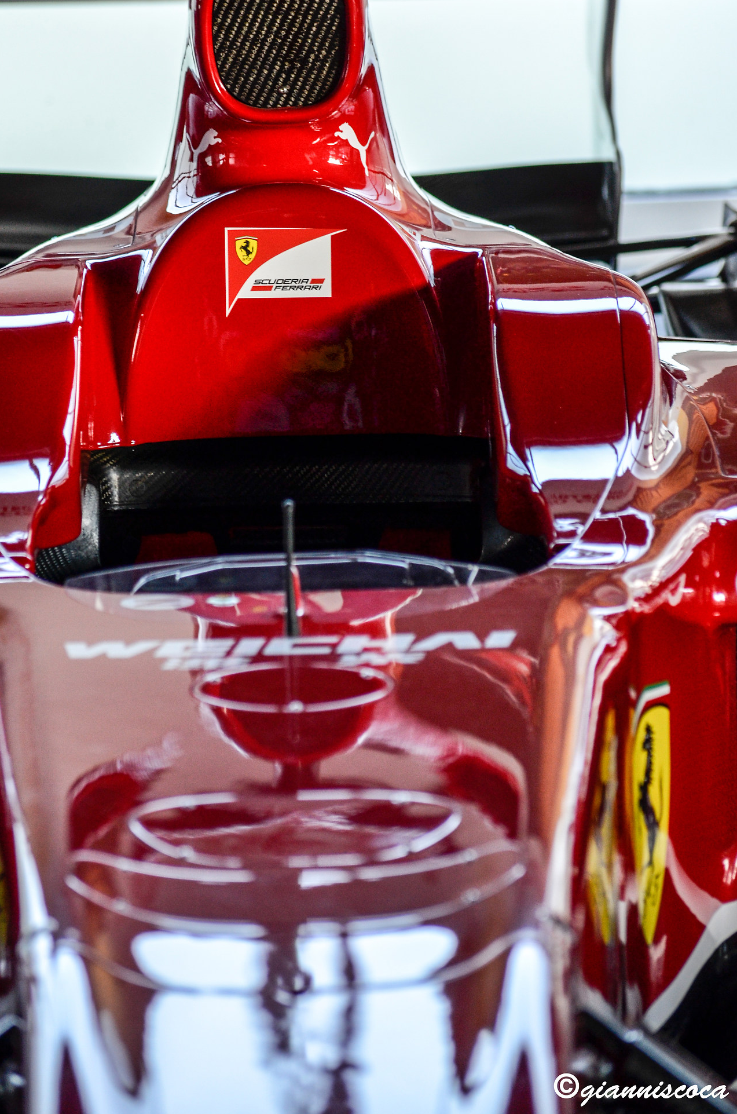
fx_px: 5894
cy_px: 428
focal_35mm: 191
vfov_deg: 10.8
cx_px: 305
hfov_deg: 7.2
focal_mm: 102
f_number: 4.5
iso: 400
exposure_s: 1/50
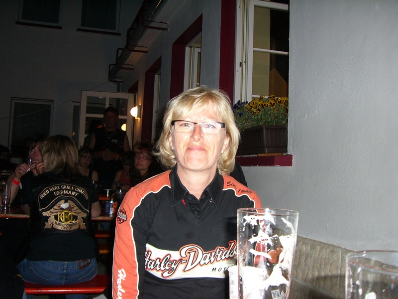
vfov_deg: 37.7
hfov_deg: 49.0
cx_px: 199
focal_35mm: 38
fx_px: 437
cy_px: 150
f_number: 2.7
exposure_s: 1/60
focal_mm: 6.2
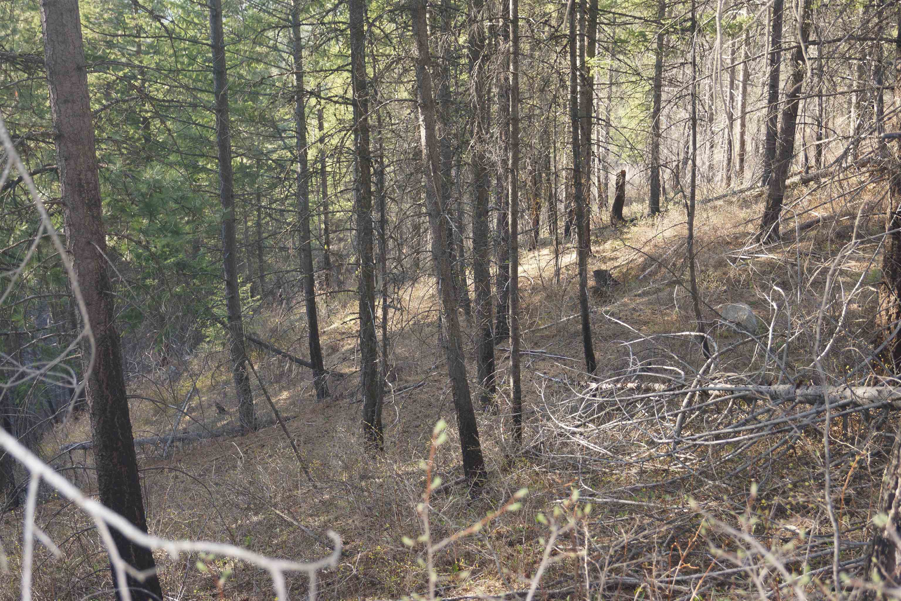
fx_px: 1051
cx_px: 450
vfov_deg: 31.9
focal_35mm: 42
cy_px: 300
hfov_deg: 46.4
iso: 125
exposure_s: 1/60
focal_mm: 28
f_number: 4.5
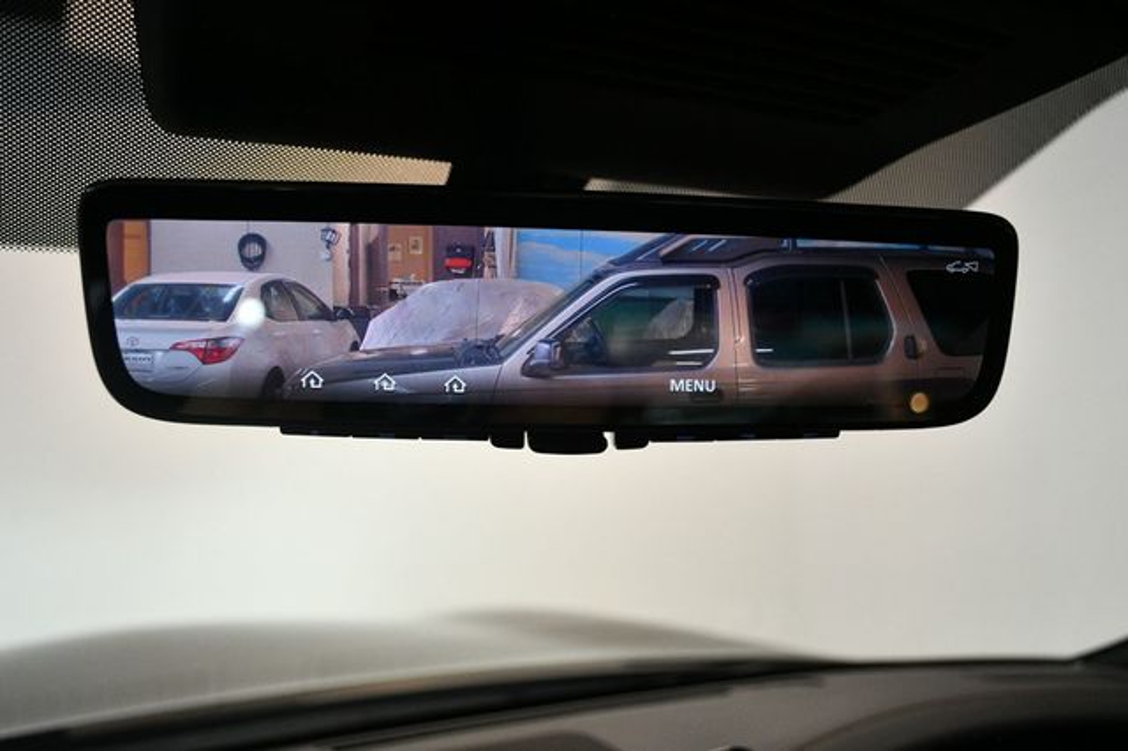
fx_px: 1033
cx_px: 564
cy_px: 376
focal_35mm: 33
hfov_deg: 57.2
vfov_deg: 39.9
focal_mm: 22
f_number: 3.8
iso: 1600
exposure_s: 1/125
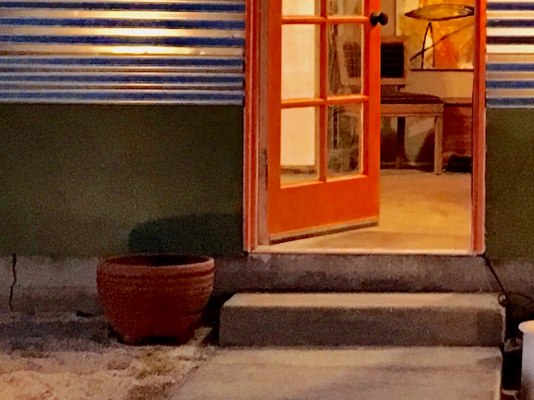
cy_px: -129
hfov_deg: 14.6
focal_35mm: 134
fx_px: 2066
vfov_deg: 10.8
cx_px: 448
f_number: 2.2
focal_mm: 4.15
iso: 80
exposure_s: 1/4
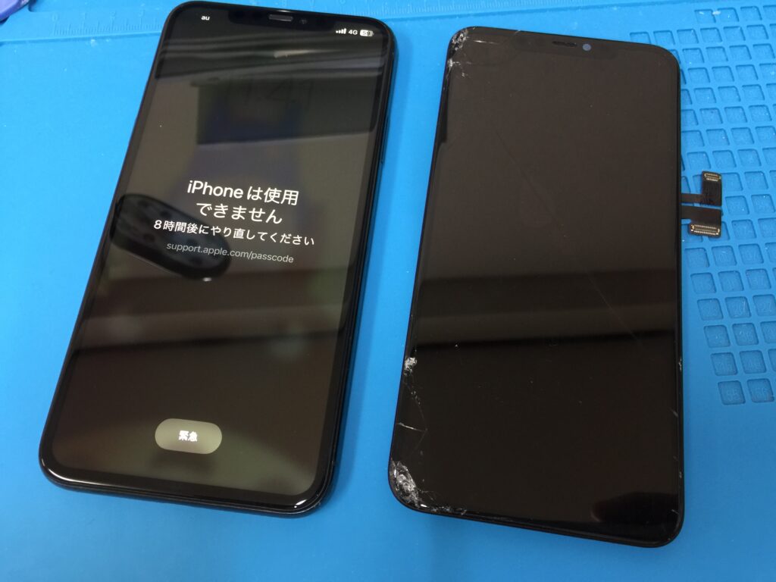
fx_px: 650
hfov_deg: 61.7
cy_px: 291
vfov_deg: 48.2
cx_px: 388
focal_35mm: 29
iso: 64
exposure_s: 1/15
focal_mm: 4.15
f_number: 2.2
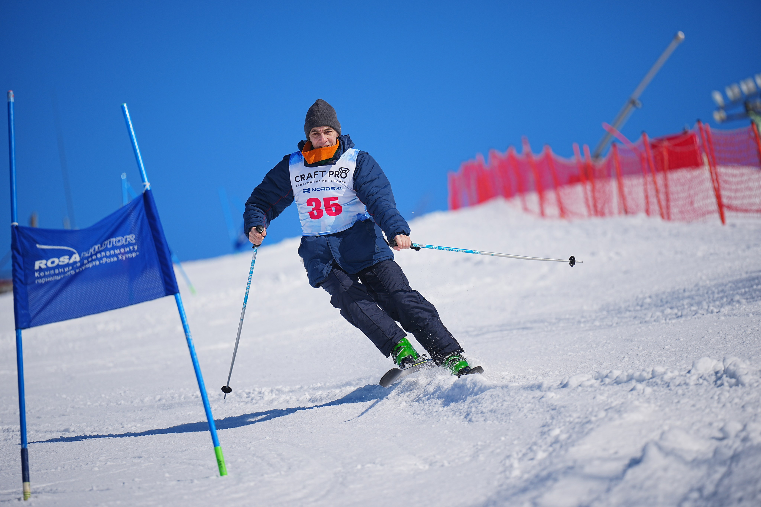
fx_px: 4228
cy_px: 254
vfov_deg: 6.9
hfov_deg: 10.3
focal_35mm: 200
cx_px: 380
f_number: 2.8
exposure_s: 1/4000
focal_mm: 200
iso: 100
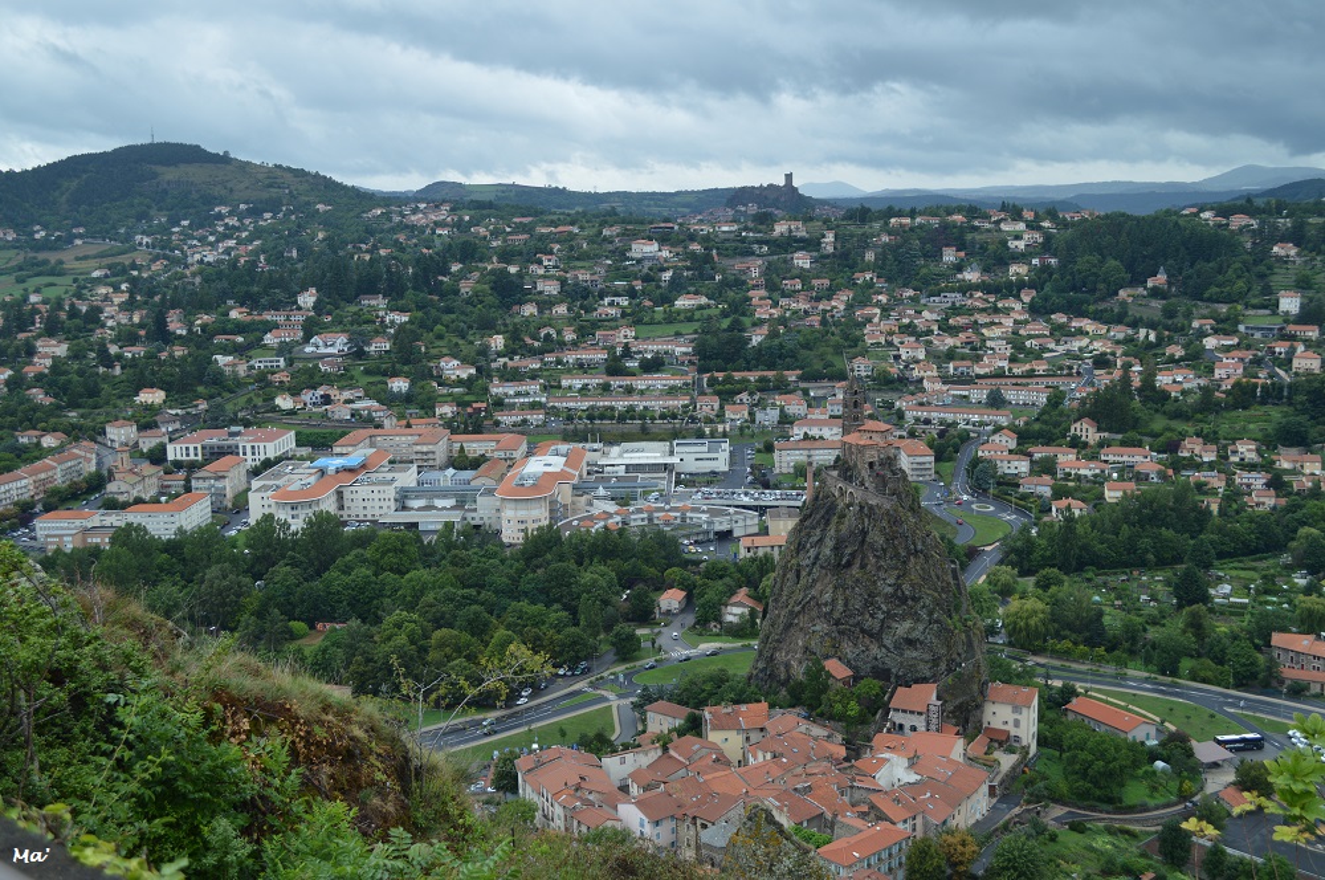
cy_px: 440
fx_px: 1323
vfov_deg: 36.8
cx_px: 662
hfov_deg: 53.2
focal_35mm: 36
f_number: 5.6
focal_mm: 24
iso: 110
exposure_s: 1/125
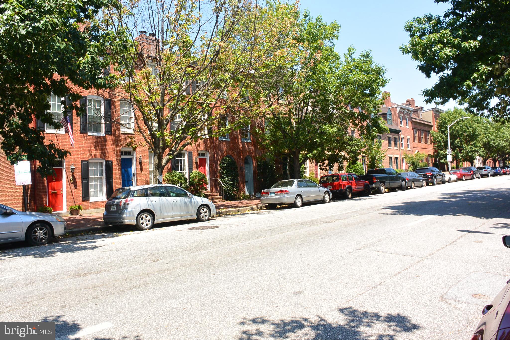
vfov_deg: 47.9
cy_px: 170
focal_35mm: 27
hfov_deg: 67.4
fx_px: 382
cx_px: 255
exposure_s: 1/250
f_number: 6.3
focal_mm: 10
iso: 160
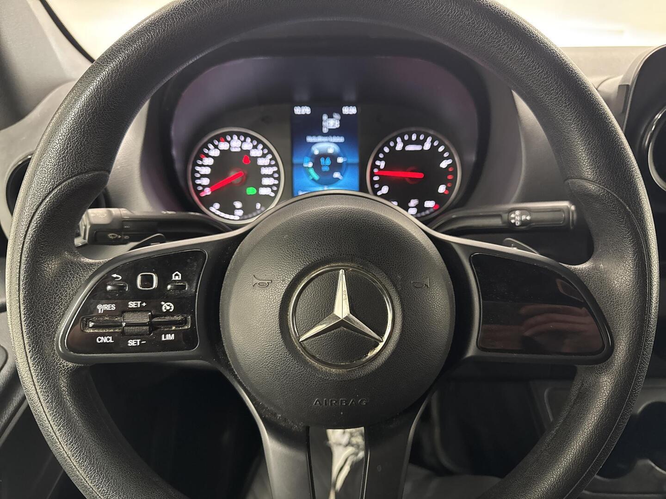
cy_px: 250
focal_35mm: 24
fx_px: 462
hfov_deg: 71.6
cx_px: 333
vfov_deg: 56.8
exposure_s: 1/33
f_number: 1.78
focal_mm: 6.76
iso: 800
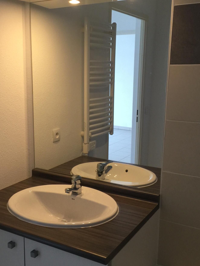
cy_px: 145
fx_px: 324
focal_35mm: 42
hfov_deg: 34.2
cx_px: 75
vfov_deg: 44.7
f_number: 2.2
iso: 80
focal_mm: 4.15
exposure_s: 1/33
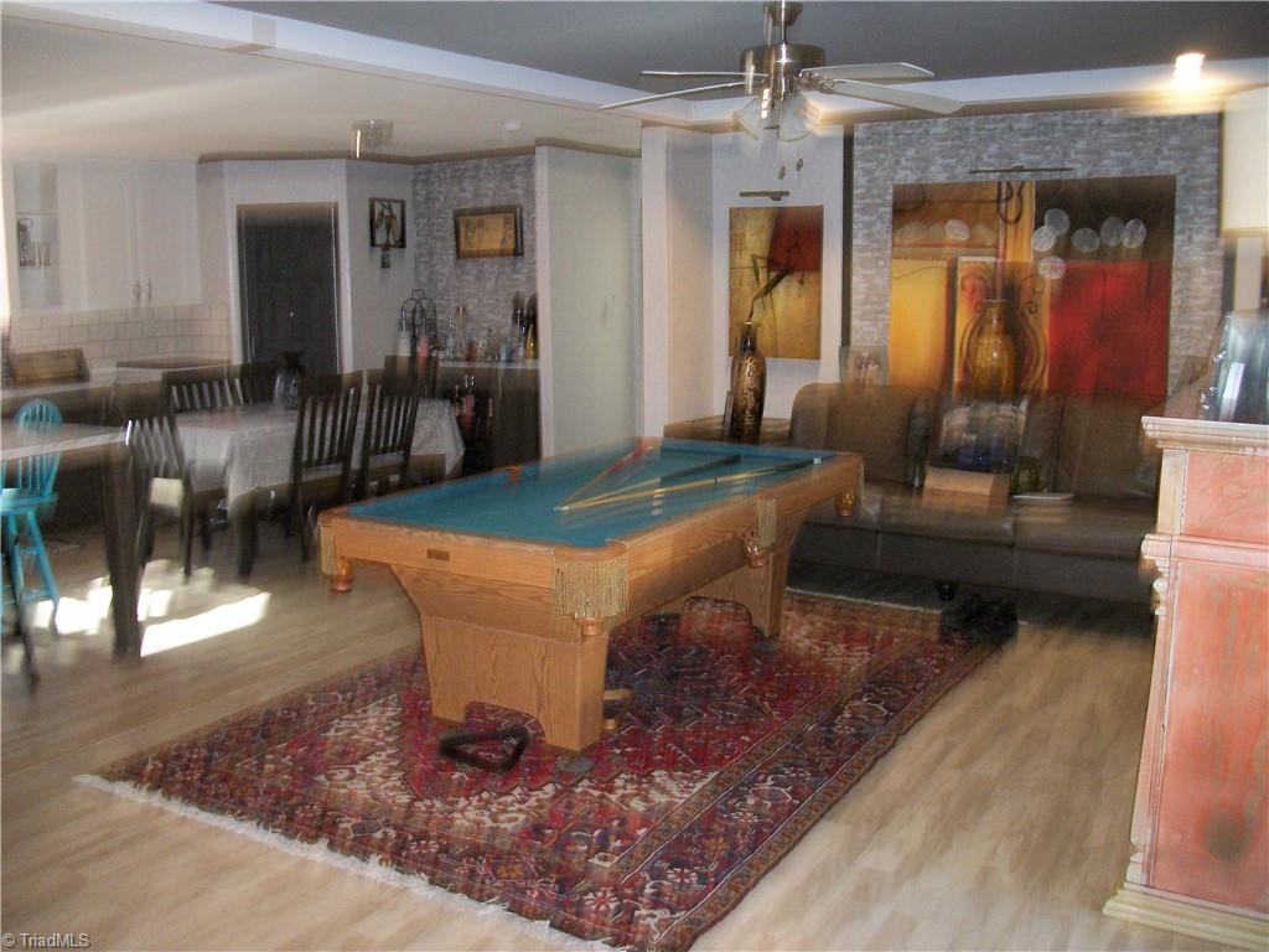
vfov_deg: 44.2
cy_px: 476
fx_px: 1173
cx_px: 634
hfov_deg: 56.8
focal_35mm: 32
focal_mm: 5.7
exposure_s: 1/30
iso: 250
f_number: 2.9
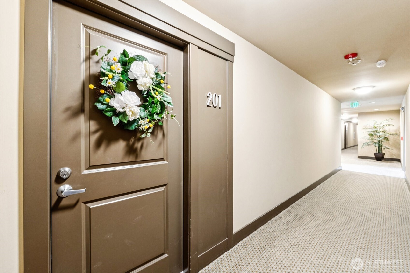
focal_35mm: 15
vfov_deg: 77.3
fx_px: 171
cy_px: 136
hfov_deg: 100.4
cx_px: 205
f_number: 9
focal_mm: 10
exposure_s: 2
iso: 250
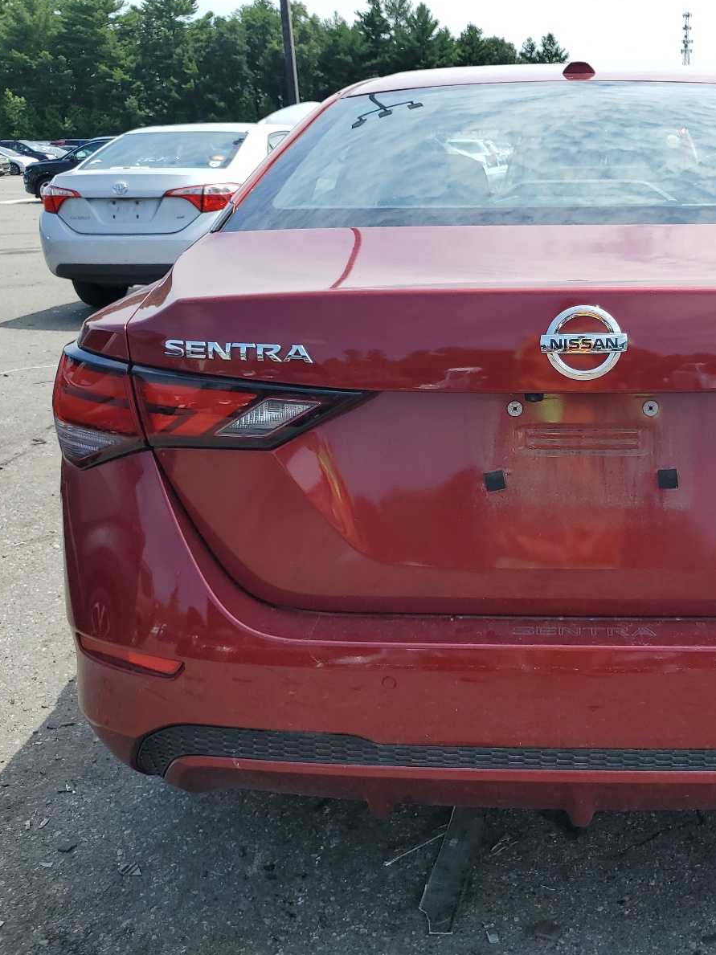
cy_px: 477
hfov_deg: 39.3
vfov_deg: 52.6
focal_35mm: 35
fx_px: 966
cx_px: 560
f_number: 1.5
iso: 50
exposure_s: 1/2500
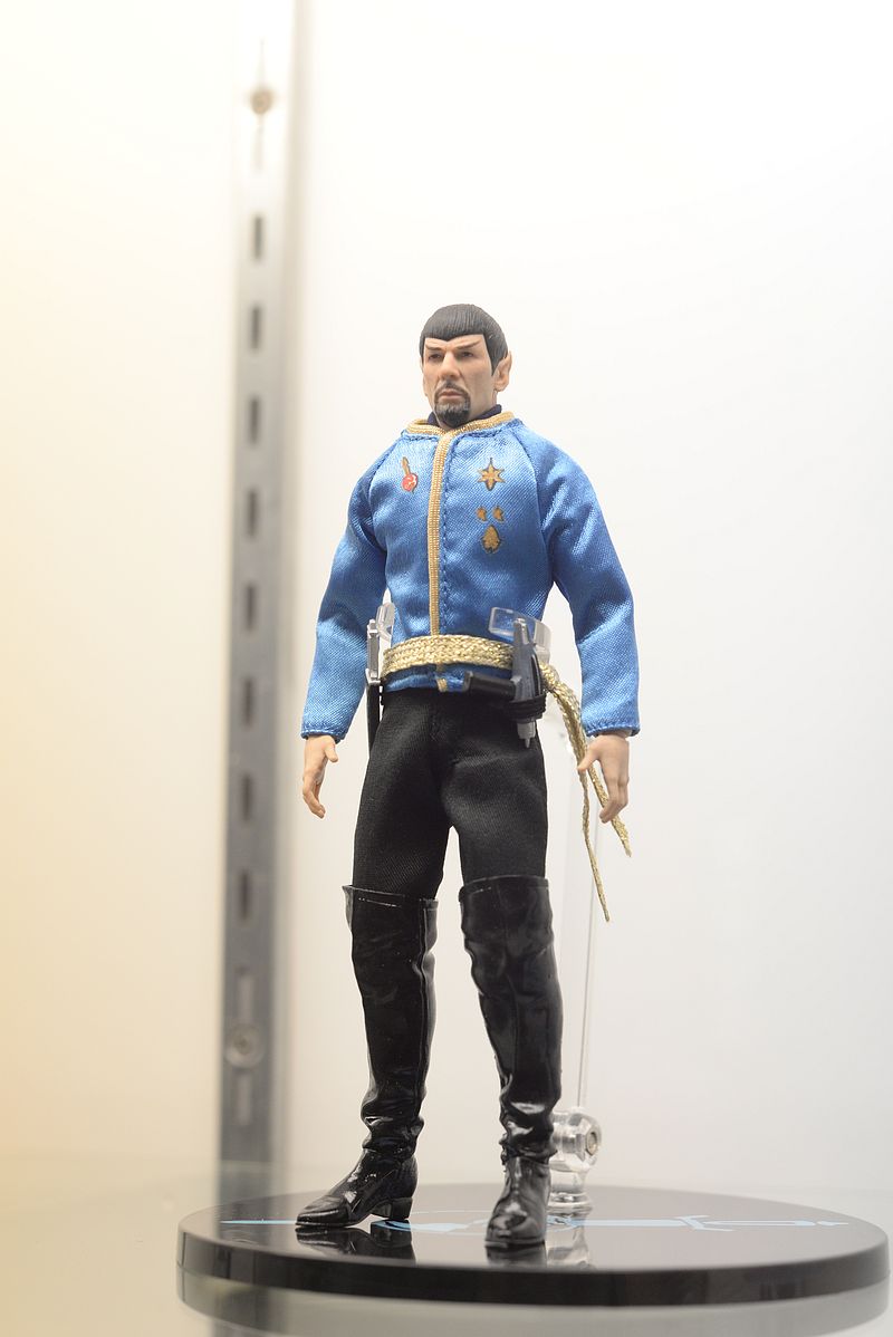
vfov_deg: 39.6
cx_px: 446
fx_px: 1858
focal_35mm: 50
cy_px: 668
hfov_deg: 27.0
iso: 1600
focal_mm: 50
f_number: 5.6
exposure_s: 1/250
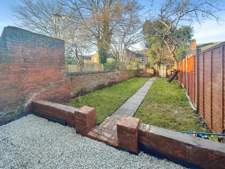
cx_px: 112
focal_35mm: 14
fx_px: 91
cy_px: 84
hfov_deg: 102.1
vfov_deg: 85.7
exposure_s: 1/104
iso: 40
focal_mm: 2.22
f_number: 2.2
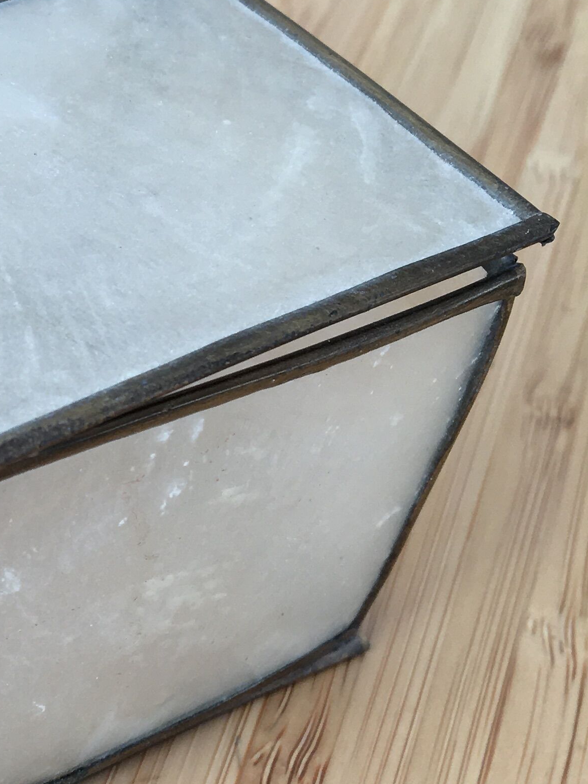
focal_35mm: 75
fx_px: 1699
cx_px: -170
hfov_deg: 18.3
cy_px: 444
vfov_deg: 26.0
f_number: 2.2
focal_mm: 4.15
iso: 32
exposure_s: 1/100
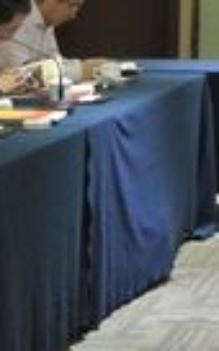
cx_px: 510
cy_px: -101
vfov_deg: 11.7
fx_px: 1671
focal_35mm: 175
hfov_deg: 7.1
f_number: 4
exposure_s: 1/30
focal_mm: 14.5
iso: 1000
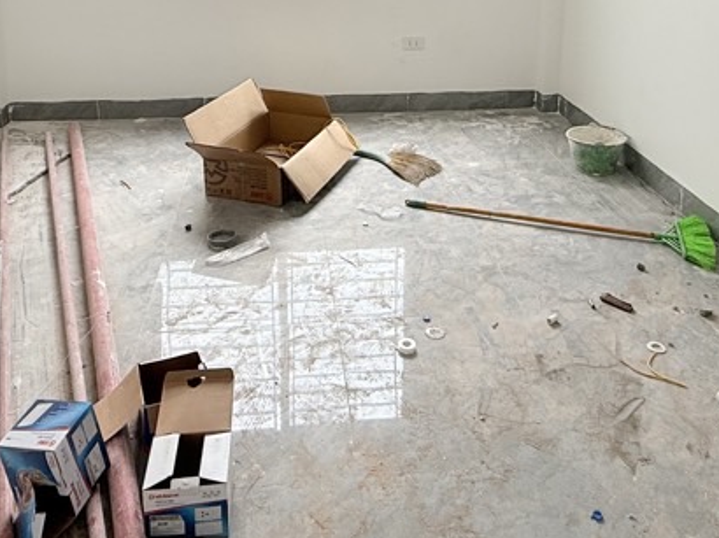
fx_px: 727
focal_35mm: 35
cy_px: 21
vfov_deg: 37.1
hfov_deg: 52.6
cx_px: 349
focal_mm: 2.22
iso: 64
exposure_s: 1/135
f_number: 2.2
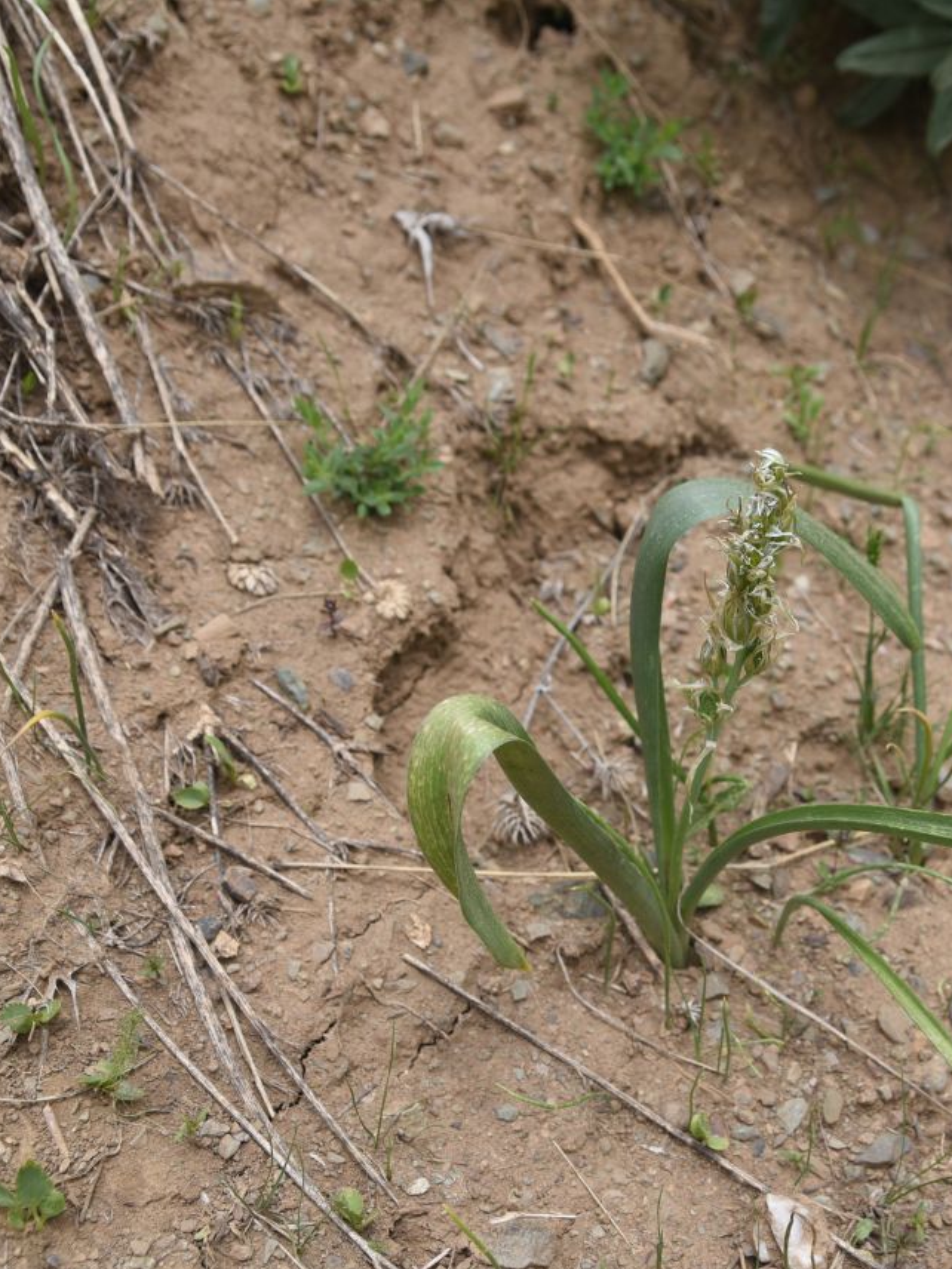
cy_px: 641
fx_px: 2677
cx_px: 744
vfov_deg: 26.7
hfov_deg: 20.0
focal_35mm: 73
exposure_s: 1/500
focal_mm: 50
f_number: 5
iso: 160
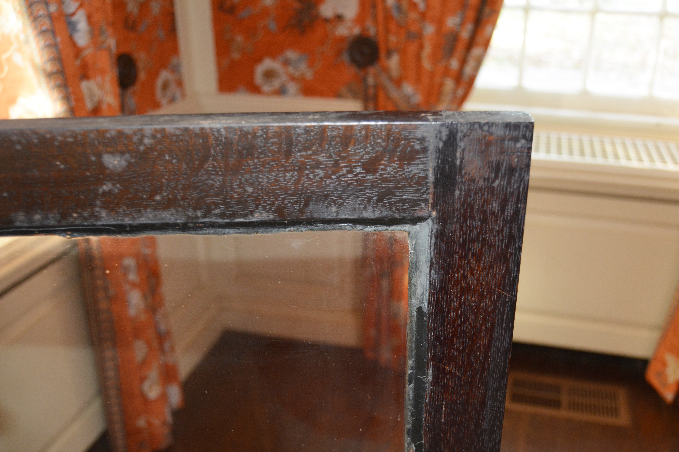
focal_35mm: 34
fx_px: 633
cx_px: 374
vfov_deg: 39.2
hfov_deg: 56.3
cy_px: 264
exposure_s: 1/60
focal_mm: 19
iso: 800
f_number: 3.5
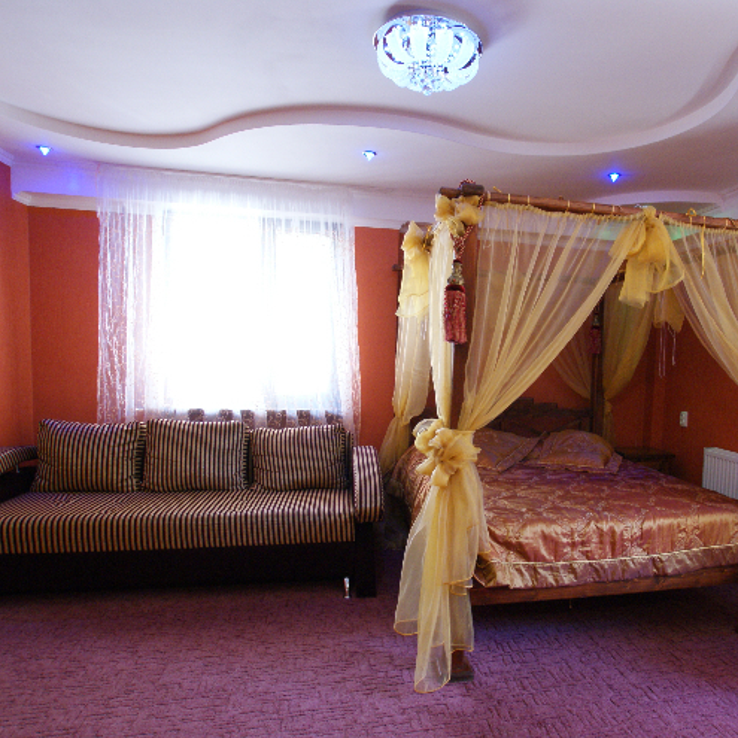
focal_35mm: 23
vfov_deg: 67.9
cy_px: 397
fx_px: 547
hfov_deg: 66.8
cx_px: 470
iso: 800
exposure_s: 1/8
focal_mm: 11
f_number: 6.3
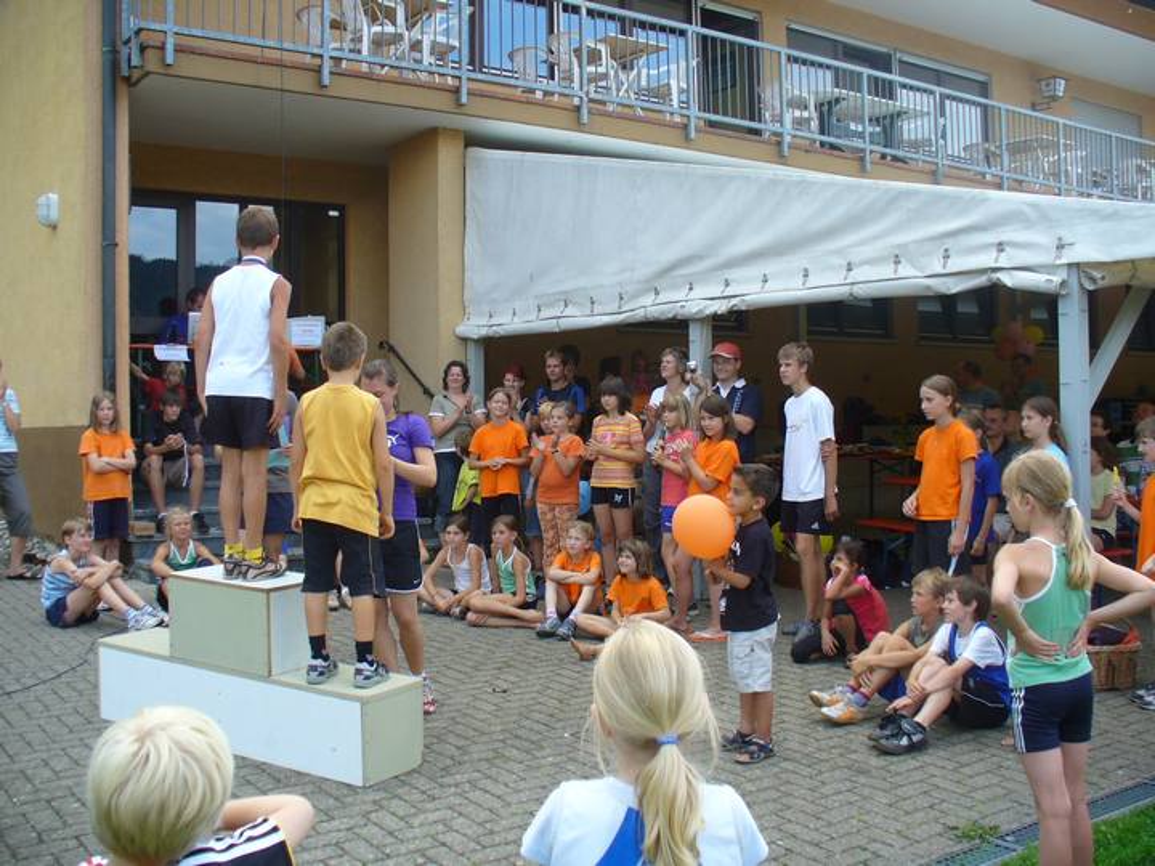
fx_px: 1235
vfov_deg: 38.7
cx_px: 578
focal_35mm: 37
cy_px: 433
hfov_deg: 50.1
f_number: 2.8
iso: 64
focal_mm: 6.1
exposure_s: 1/250
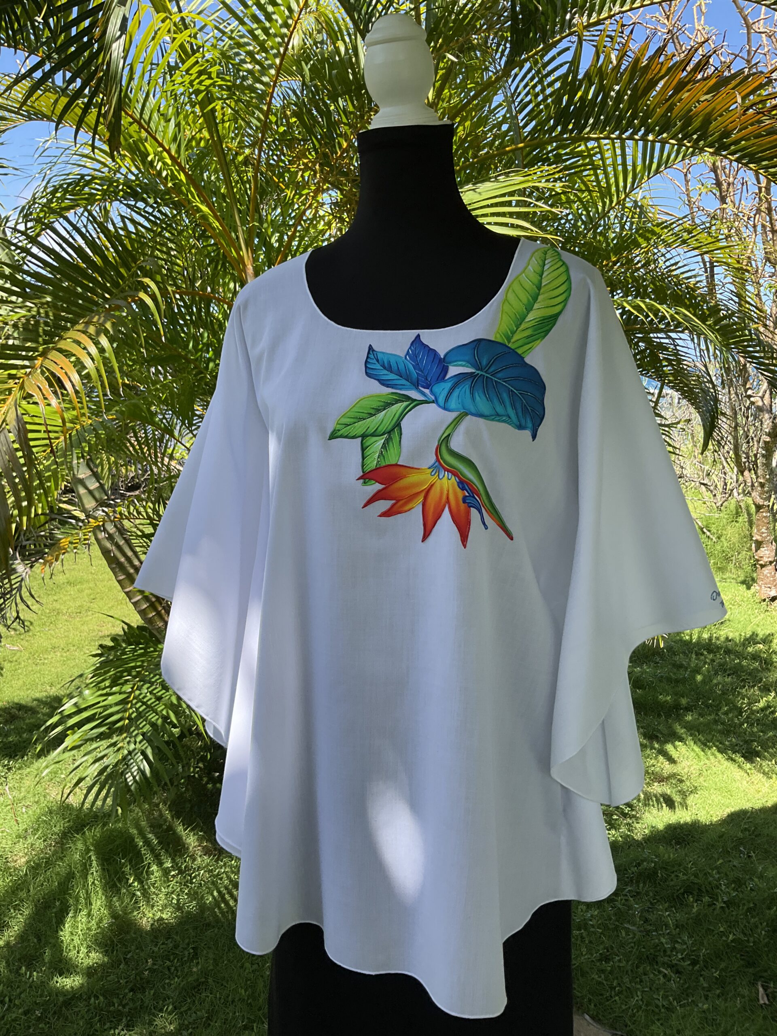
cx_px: 388
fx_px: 868
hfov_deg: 48.2
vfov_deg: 61.7
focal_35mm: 29
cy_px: 518
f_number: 1.8
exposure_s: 1/524
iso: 25
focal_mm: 3
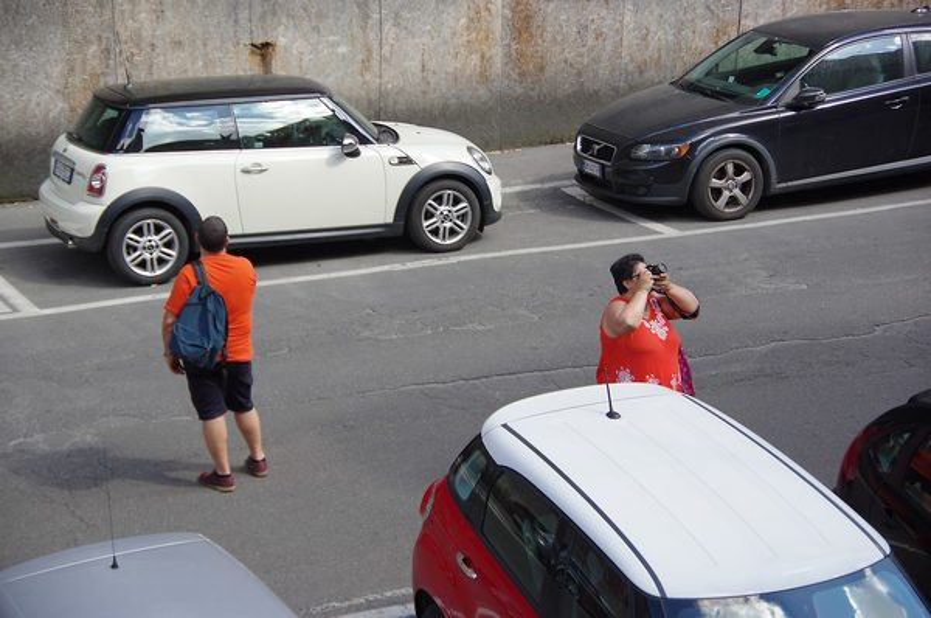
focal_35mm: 102
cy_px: 309
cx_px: 466
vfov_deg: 13.4
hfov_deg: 20.0
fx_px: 2634
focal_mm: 68
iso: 200
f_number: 4.5
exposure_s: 1/100
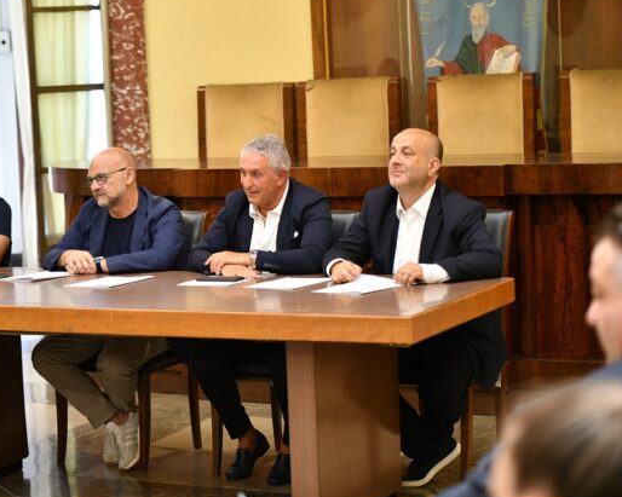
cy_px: 244
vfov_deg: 17.3
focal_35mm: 89
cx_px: 259
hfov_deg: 21.5
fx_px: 1638
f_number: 2.8
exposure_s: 1/125
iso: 1250
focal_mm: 70
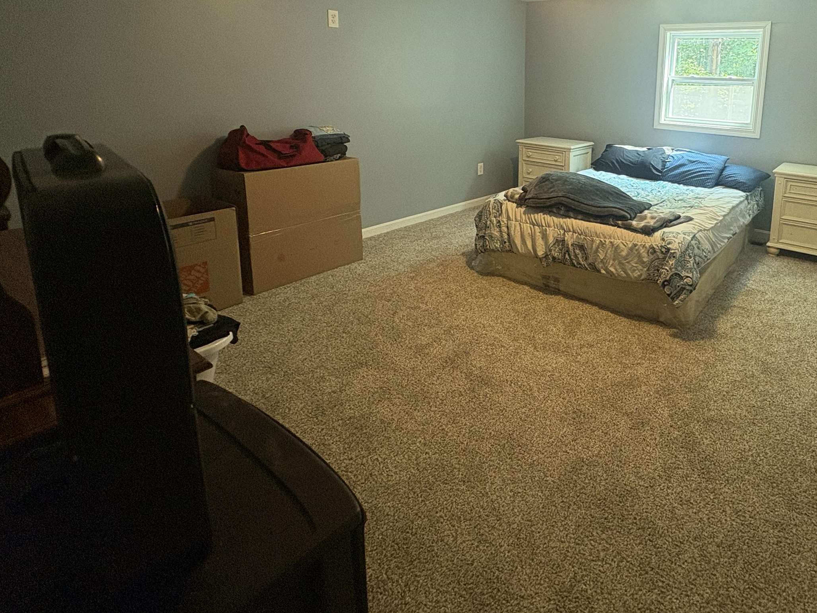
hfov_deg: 75.6
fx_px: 496
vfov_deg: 60.2
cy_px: 158
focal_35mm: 21
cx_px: 567
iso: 160
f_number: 2.2
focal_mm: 2.22
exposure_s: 1/60
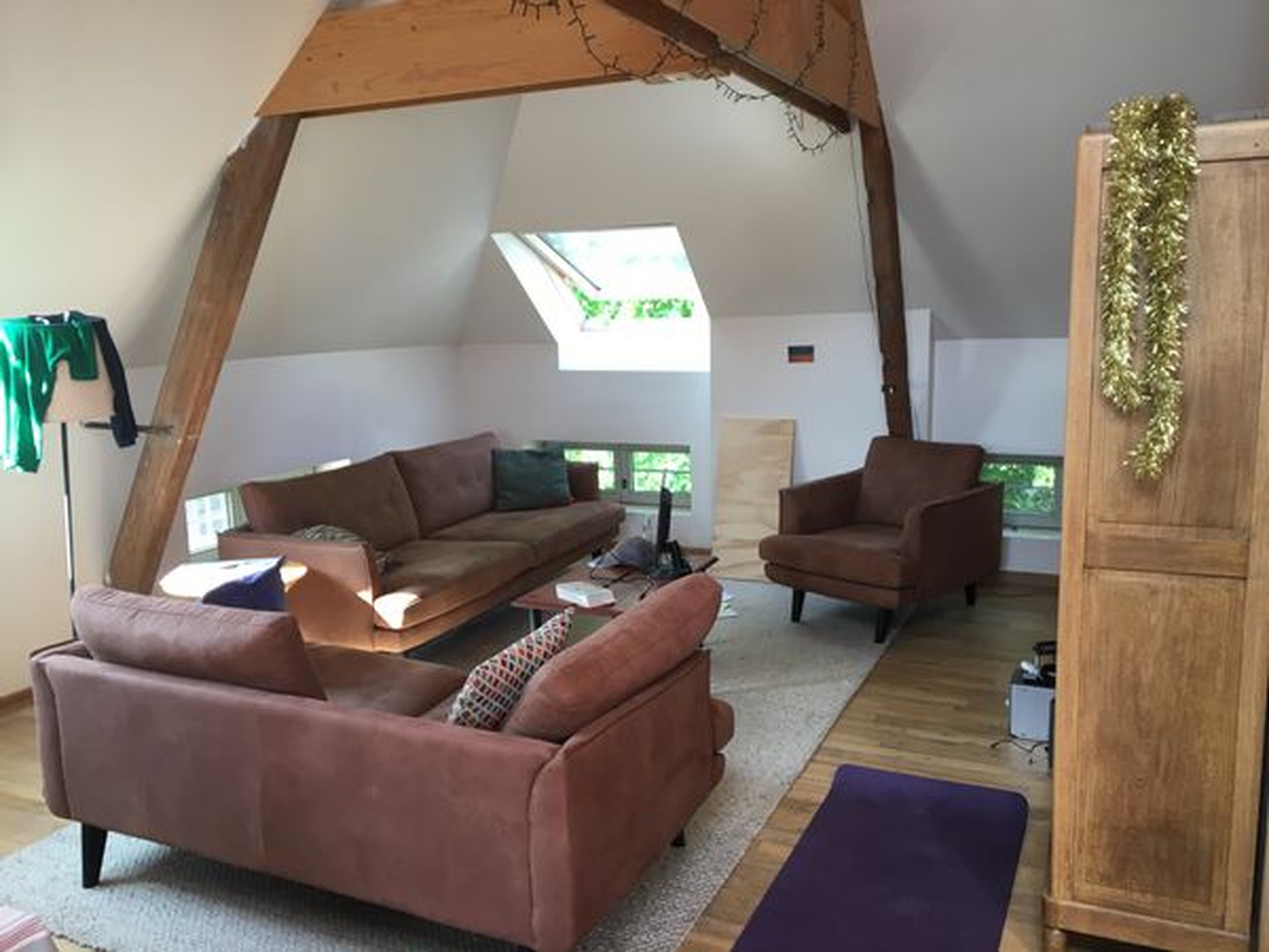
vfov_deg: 48.2
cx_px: 634
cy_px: 476
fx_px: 1063
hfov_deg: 61.7
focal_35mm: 29
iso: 32
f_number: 2.2
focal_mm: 4.15
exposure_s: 1/33
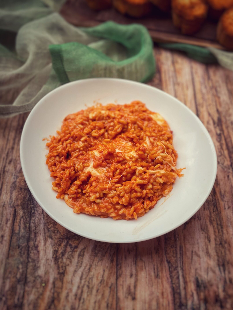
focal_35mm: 31
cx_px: 134
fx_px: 278
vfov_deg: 58.3
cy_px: 148
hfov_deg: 45.3
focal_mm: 4.2
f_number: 1.6
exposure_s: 1/121
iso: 64
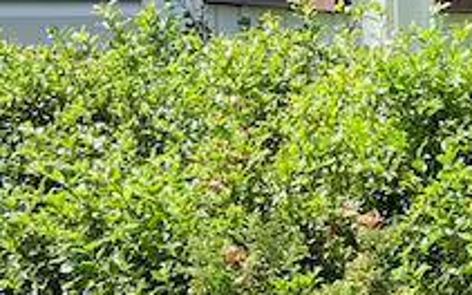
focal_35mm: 169
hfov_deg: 10.0
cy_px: -42
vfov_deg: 7.7
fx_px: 2175
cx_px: 1306
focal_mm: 3.99
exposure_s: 1/442
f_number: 1.8
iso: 32
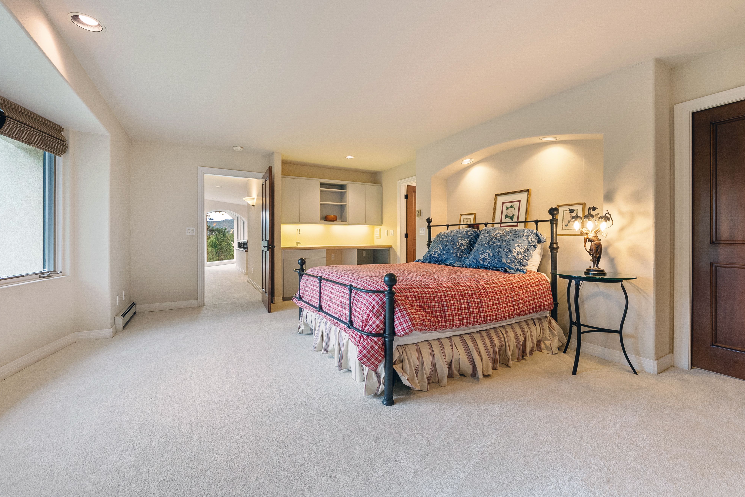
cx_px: 348
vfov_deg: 81.2
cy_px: 240
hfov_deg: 104.1
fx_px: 290
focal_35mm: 14
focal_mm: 13
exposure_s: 1/8
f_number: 9
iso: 1000
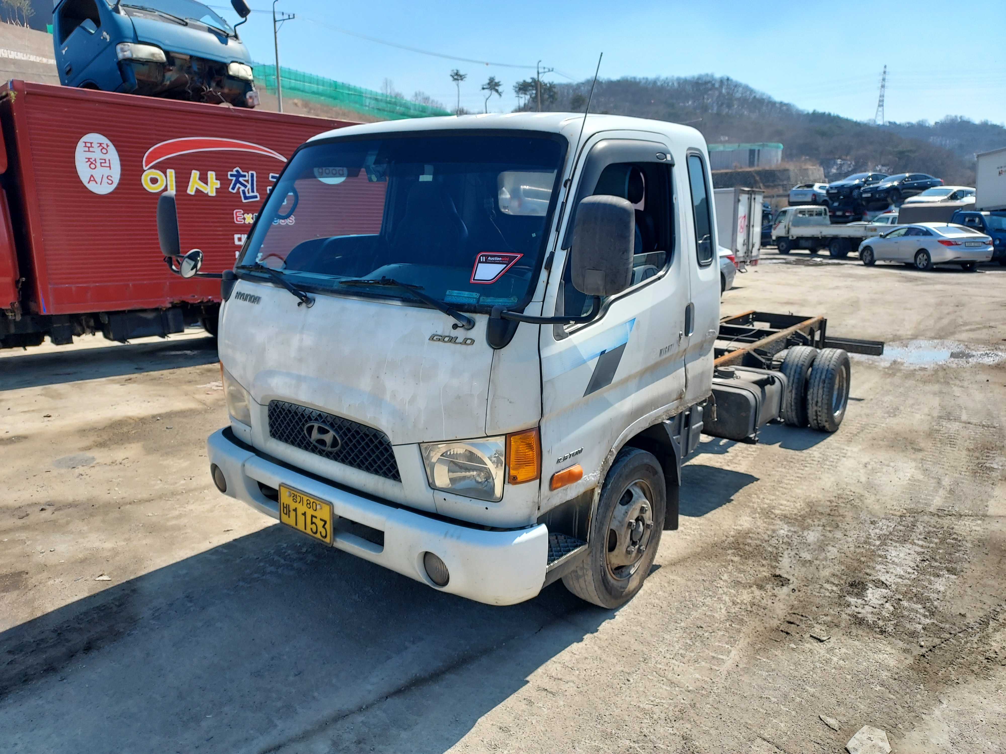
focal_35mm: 24
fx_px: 697
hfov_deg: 71.6
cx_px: 503
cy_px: 377
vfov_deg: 56.8
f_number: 1.8
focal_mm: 4.6
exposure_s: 1/908
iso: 40
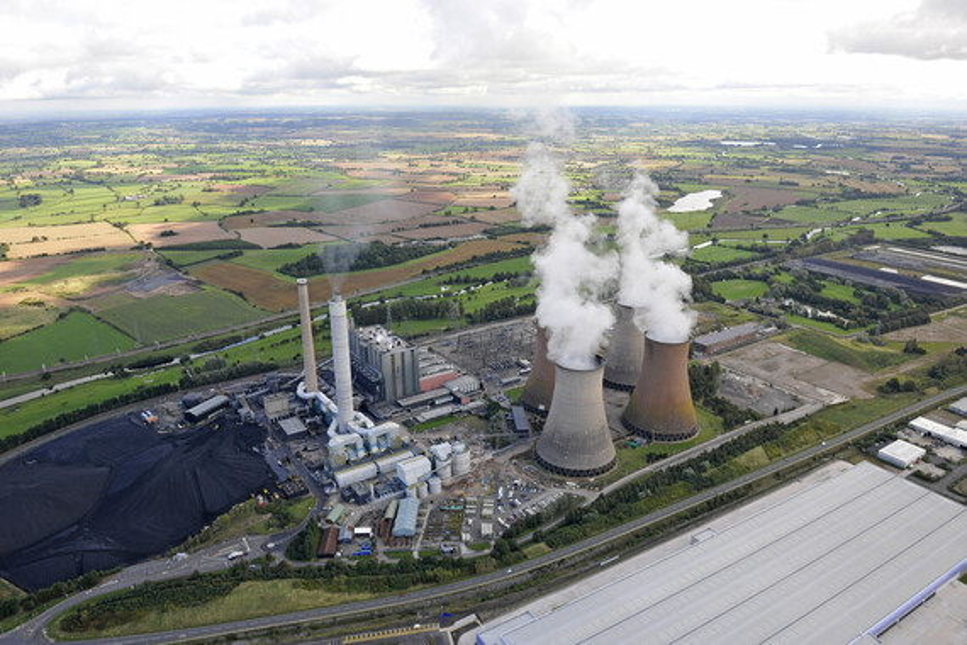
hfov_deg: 73.7
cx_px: 484
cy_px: 322
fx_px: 645
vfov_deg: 53.1
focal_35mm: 24
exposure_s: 1/640
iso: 800
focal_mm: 24
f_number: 8
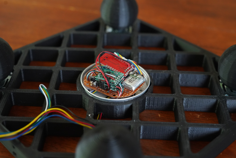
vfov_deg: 27.0
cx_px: 118
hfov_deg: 39.6
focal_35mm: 50
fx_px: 328
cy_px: 79
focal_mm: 50
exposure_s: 1/80
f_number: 4
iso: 6400
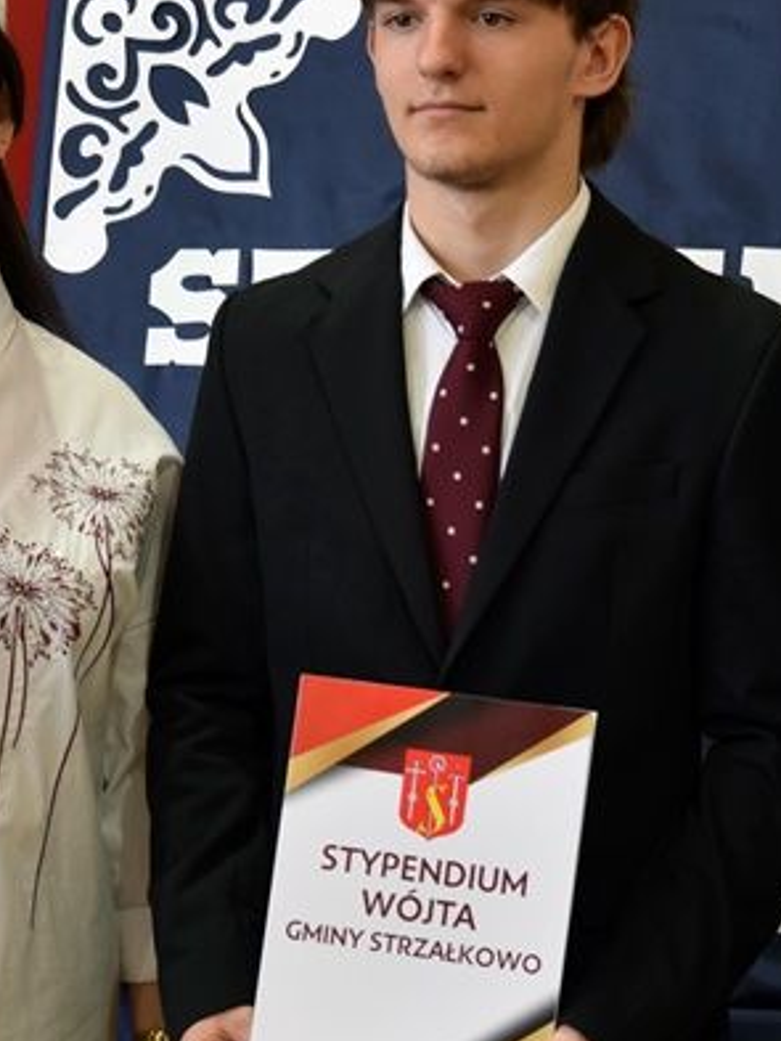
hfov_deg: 11.2
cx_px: 400
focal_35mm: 132
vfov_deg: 14.9
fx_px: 3969
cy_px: 445
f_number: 4.5
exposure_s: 1/100
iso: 360
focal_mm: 40
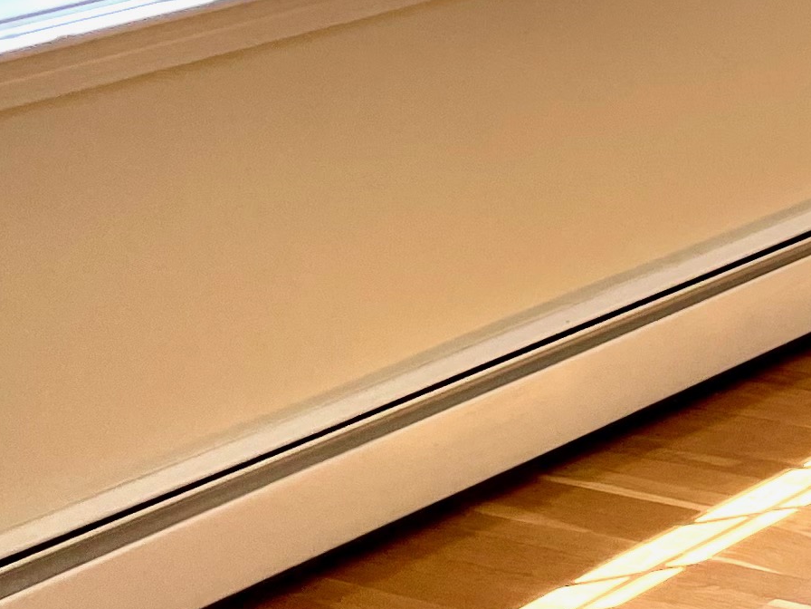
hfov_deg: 14.2
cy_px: -212
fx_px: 2741
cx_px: 1605
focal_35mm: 117
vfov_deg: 12.2
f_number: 1.6
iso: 50
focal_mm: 4.2
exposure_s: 1/120
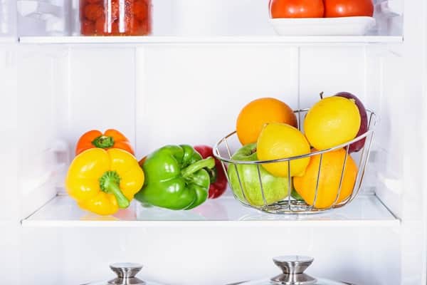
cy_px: 142
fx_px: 1245
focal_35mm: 105
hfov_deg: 19.5
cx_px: 214
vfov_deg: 13.0
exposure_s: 1/160
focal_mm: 105
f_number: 9
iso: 200
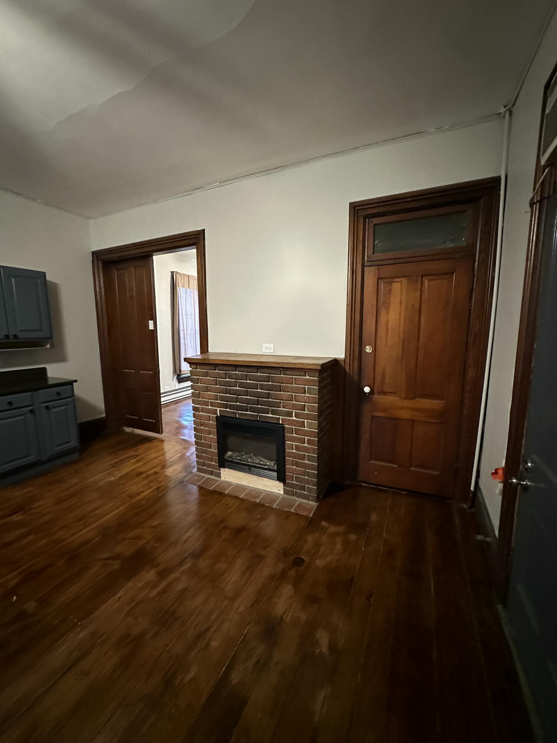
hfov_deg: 85.7
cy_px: 372
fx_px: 300
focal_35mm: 14
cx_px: 278
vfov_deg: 102.1
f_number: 2.2
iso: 1000
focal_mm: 2.22
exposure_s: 1/40
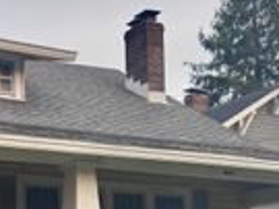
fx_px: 717
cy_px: 218
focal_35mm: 89
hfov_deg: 20.5
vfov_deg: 16.2
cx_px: -64
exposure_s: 1/132
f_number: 1.78
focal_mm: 6.76
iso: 50
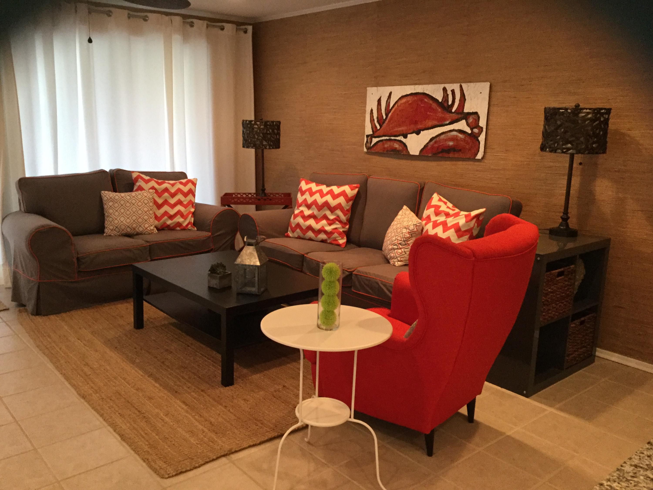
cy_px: 245
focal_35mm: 31
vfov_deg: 45.4
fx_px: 585
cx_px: 326
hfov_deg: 58.4
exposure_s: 1/30
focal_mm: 3.3
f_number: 2.4
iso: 160
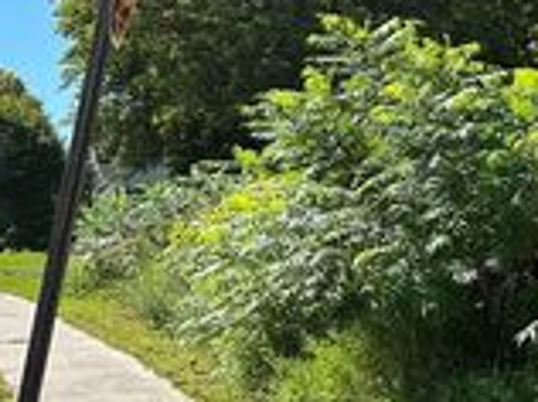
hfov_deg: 22.1
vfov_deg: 19.3
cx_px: 759
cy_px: 179
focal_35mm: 76
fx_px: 1179
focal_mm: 6.86
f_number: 1.78
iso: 80
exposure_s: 1/1916
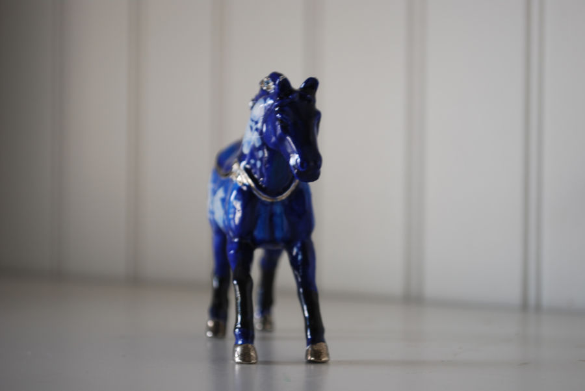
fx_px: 1269
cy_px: 196
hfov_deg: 26.0
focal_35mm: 78
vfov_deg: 17.5
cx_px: 292
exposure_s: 1/13
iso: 100
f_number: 5.6
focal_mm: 52
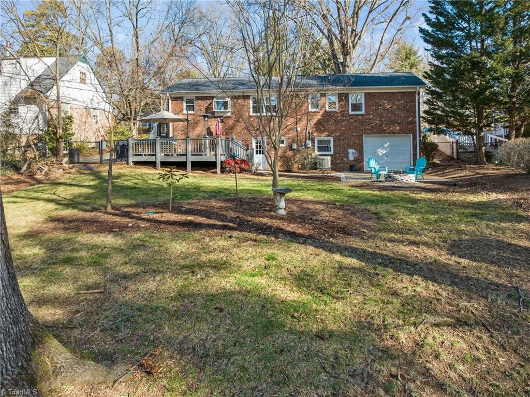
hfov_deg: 71.6
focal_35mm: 24
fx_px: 367
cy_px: 198
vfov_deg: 56.7
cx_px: 265
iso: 210
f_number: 2.8
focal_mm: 12.29
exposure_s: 1/640
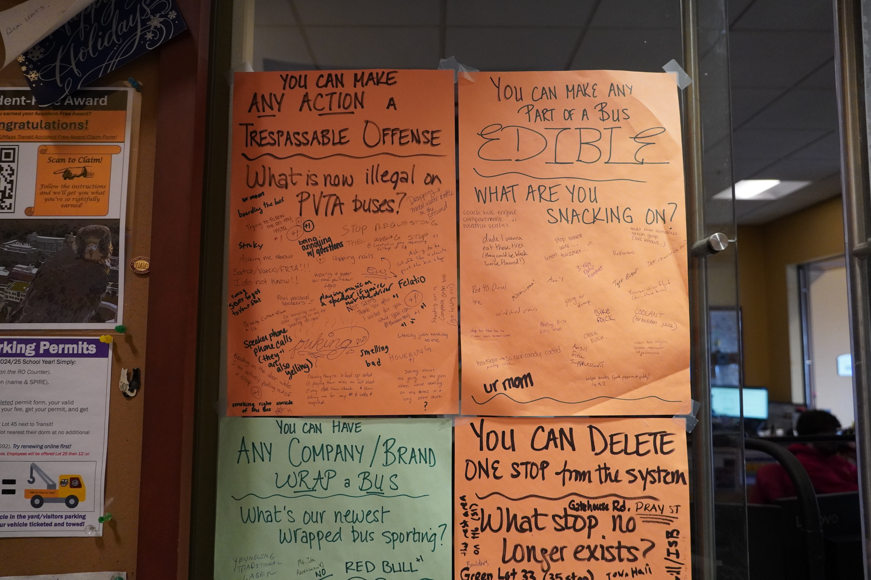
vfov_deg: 47.9
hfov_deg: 67.4
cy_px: 290
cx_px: 436
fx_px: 653
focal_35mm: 27
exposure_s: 1/160
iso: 1600
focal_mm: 18
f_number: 3.5
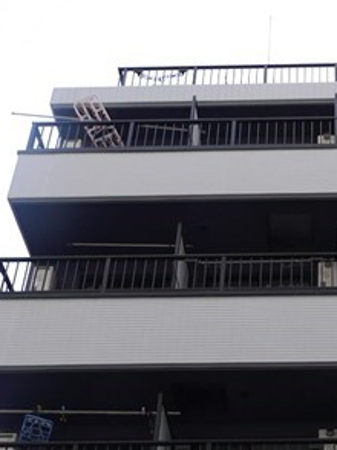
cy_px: 609
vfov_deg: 26.2
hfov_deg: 23.1
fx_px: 793
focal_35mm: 61
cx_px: 328
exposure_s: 1/60
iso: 160
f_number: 4
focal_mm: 7
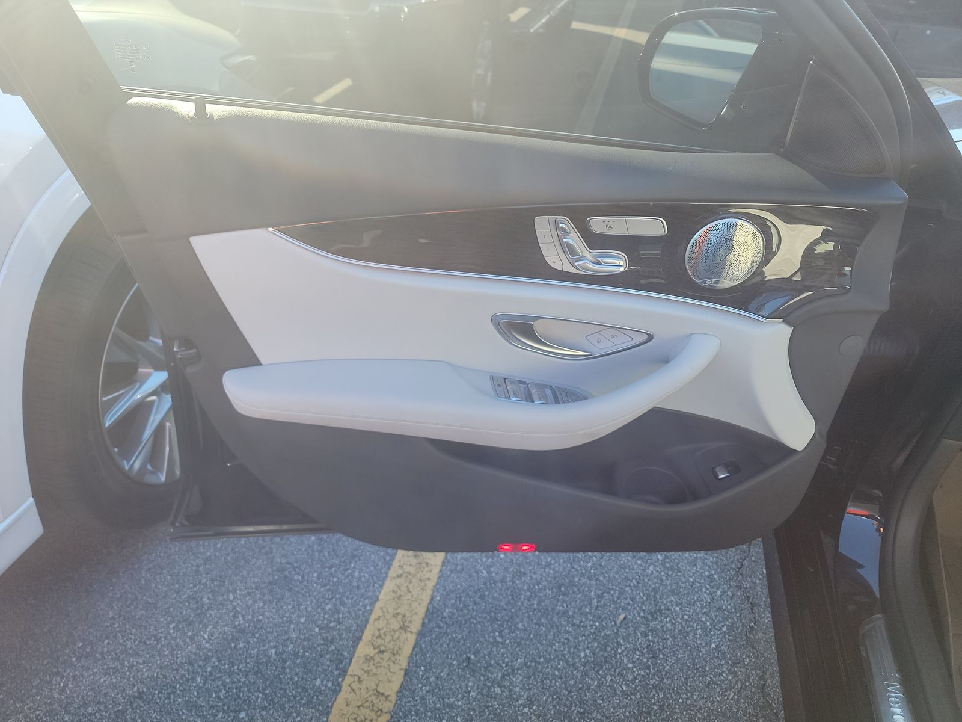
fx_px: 667
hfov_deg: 71.6
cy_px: 361
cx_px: 481
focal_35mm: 24
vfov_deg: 56.8
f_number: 1.8
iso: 61
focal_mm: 6.7
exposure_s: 1/119
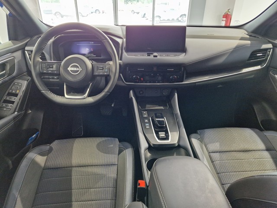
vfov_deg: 58.9
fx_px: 184
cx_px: 138
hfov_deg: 73.9
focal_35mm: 23
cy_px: 104
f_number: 1.8
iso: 800
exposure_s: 1/100
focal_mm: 5.4
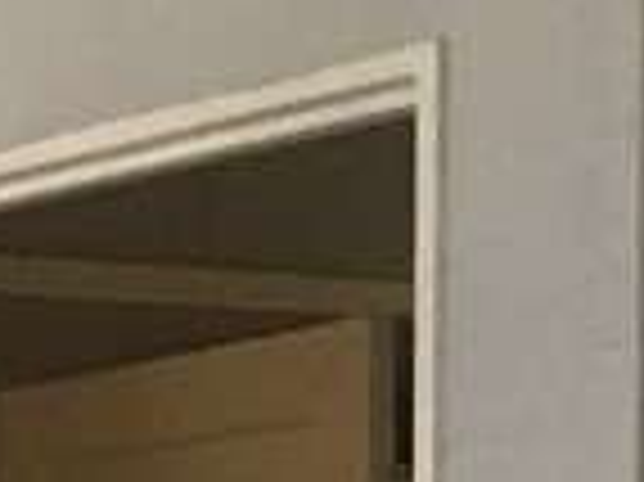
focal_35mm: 208
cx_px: -459
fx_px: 3866
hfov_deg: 9.2
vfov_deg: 6.7
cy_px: 1221
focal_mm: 4.15
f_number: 2.2
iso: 80
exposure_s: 1/15
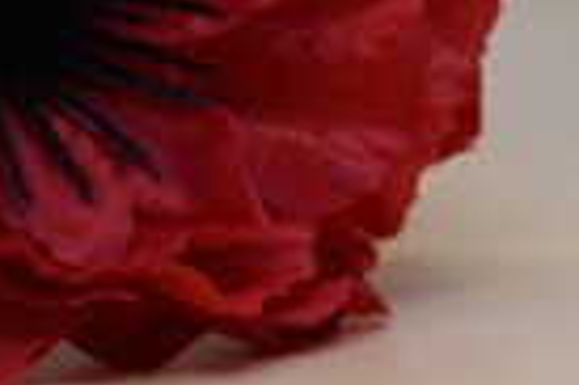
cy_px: 34
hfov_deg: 7.0
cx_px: -634
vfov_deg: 4.8
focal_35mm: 283
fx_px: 4546
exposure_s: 1/250
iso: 80
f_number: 4.2
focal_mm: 10.2
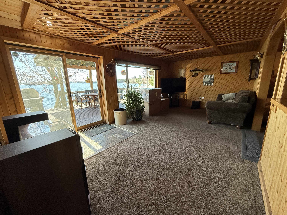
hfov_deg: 102.1
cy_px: 108
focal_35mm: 14
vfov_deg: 85.7
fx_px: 116
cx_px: 144
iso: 200
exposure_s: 1/99
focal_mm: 2.22
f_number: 2.2
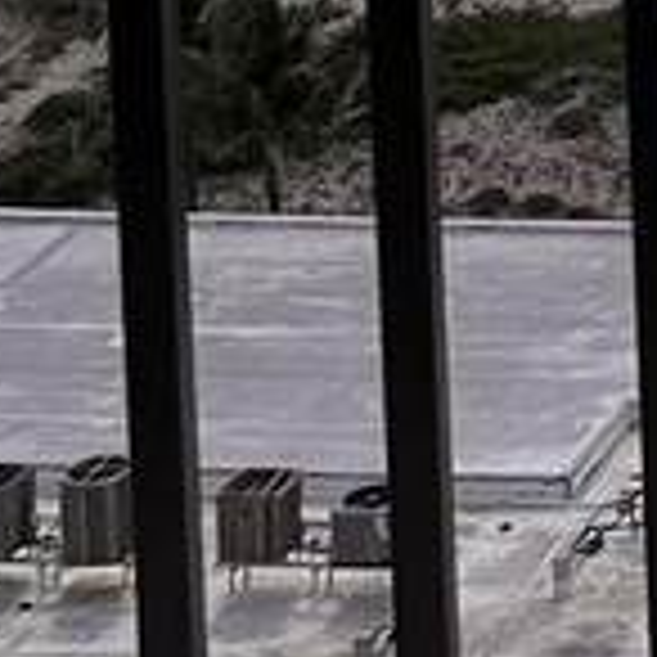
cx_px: 1800
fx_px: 4338
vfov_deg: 7.8
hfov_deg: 7.8
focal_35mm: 202
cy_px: -1130
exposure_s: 1/8696
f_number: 1.5
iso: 50
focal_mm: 5.7
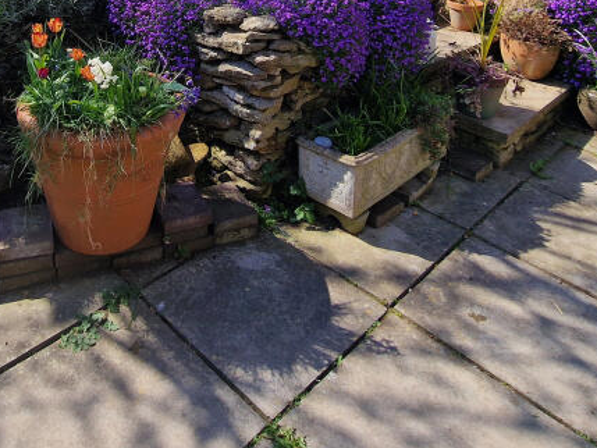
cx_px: 195
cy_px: -51
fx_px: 535
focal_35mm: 31
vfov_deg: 37.6
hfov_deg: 57.0
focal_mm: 2.2
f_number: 2.2
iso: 50
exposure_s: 1/1944
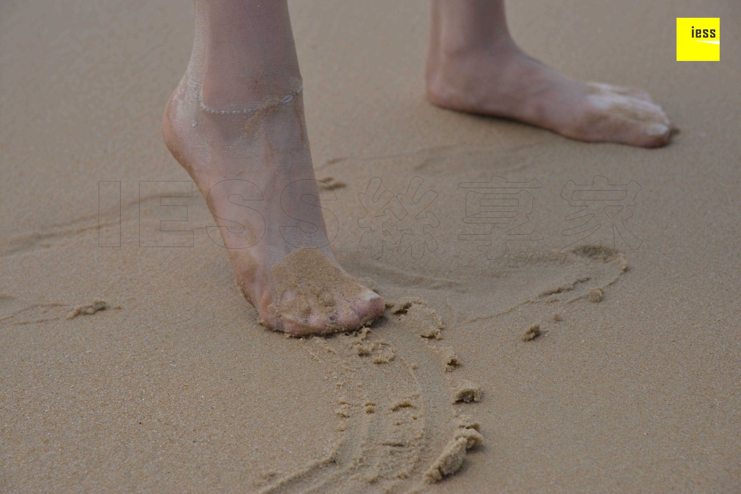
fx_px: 2471
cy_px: 247
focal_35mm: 120
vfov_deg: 11.4
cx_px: 370
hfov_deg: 17.1
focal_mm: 120
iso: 220
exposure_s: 1/500
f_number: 8
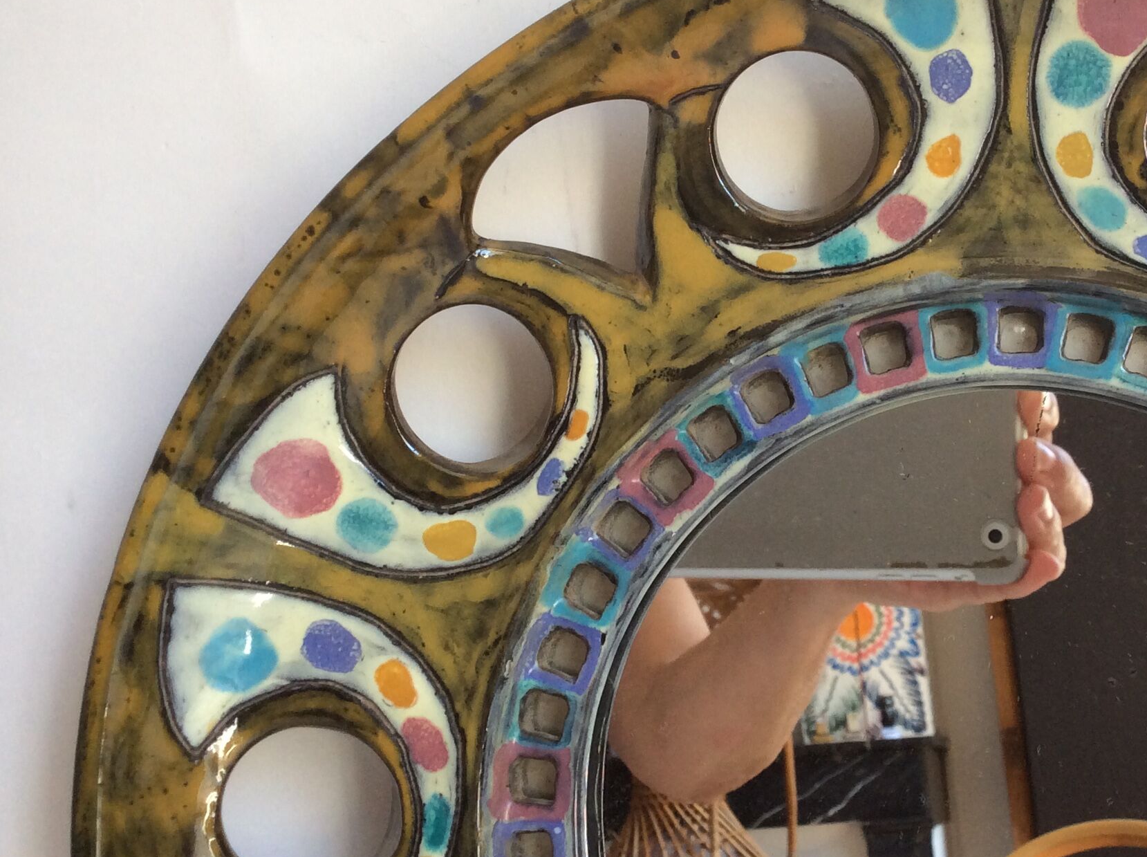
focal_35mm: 50
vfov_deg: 29.0
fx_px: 1654
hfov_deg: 37.6
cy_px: 462
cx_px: 819
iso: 40
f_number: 2.4
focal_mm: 3.3
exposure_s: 1/25
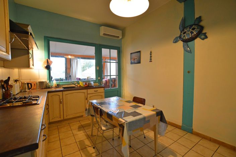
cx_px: 118
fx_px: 98
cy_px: 78
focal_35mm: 15
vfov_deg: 77.2
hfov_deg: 100.5
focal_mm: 10
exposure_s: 1/60
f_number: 3.5
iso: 900
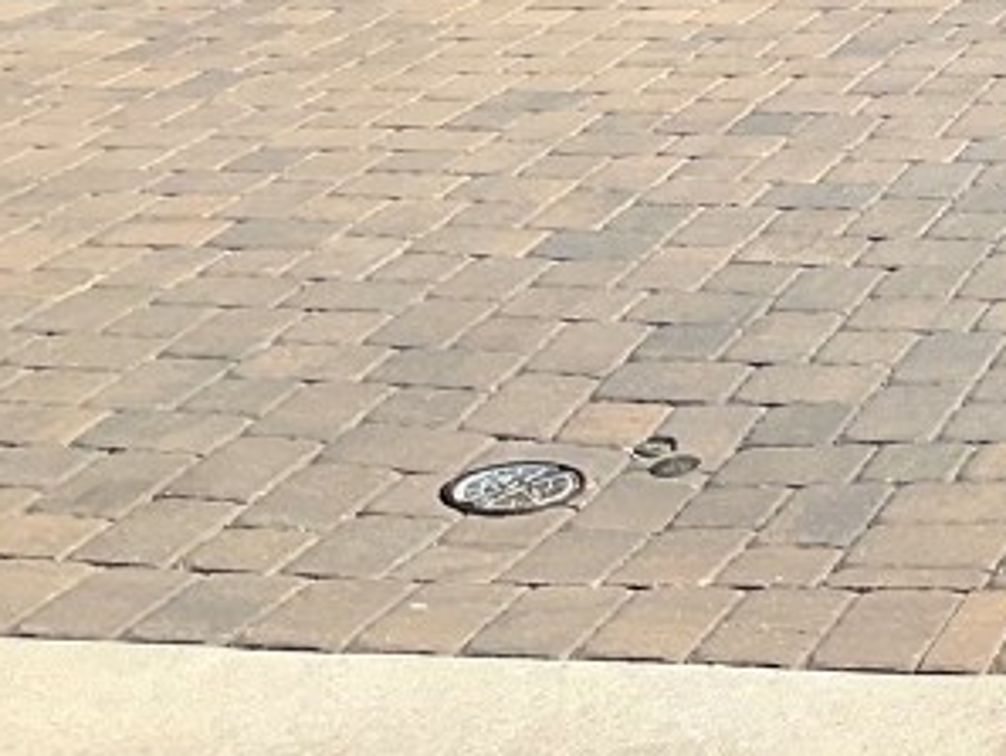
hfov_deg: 16.9
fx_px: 2907
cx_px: 1704
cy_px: -539
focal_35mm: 100
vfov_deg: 13.5
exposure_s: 1/1144
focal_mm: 3
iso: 16
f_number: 1.8
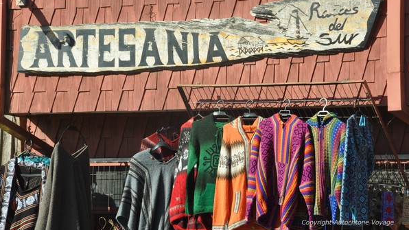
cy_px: 100
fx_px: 3426
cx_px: 204
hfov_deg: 6.8
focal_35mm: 316
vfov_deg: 3.8
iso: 250
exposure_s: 1/100
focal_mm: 200
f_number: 18
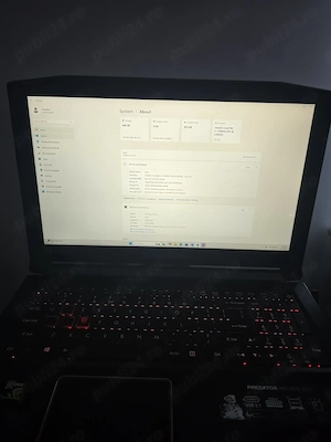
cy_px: 221
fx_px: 293
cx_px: 166
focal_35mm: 23
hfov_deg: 58.9
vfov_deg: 73.9
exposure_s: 1/120
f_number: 1.7
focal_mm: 6.3
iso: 160
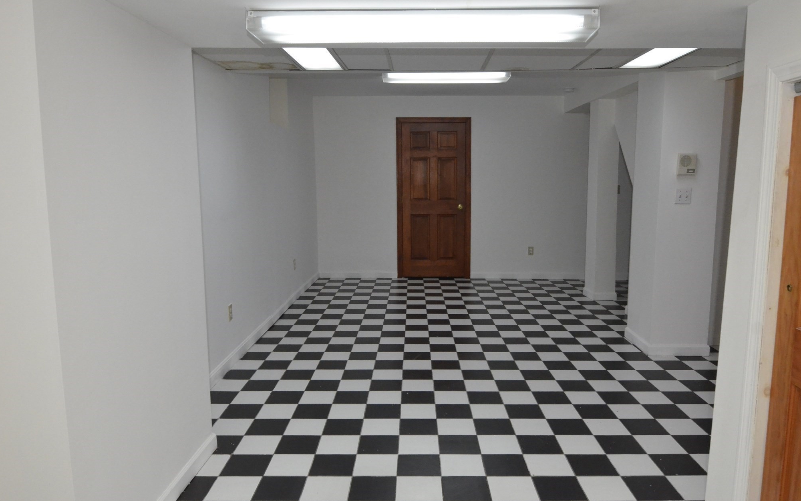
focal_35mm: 25
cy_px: 257
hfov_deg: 72.5
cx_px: 409
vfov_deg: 49.3
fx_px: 546
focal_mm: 16
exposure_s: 1/250
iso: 3200
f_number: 7.1
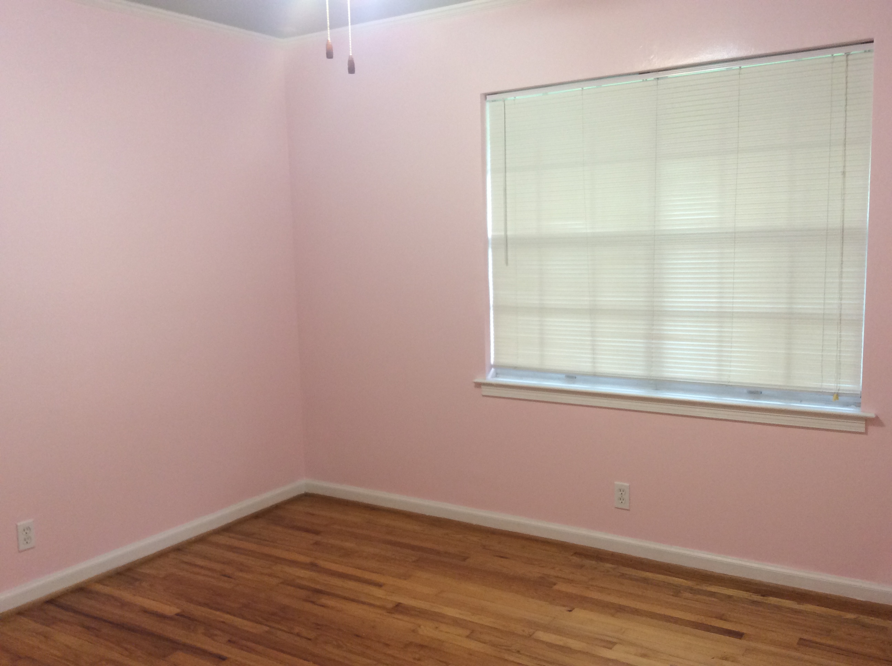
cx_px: 446
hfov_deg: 56.9
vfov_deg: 44.1
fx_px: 823
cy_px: 333
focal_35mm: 32
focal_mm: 3.3
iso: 64
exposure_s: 1/24
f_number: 2.4
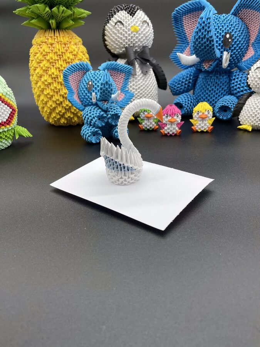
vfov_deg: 67.3
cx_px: 130
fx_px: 260
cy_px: 174
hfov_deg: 53.1
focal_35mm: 26
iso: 32
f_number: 1.6
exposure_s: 1/226
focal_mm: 4.2
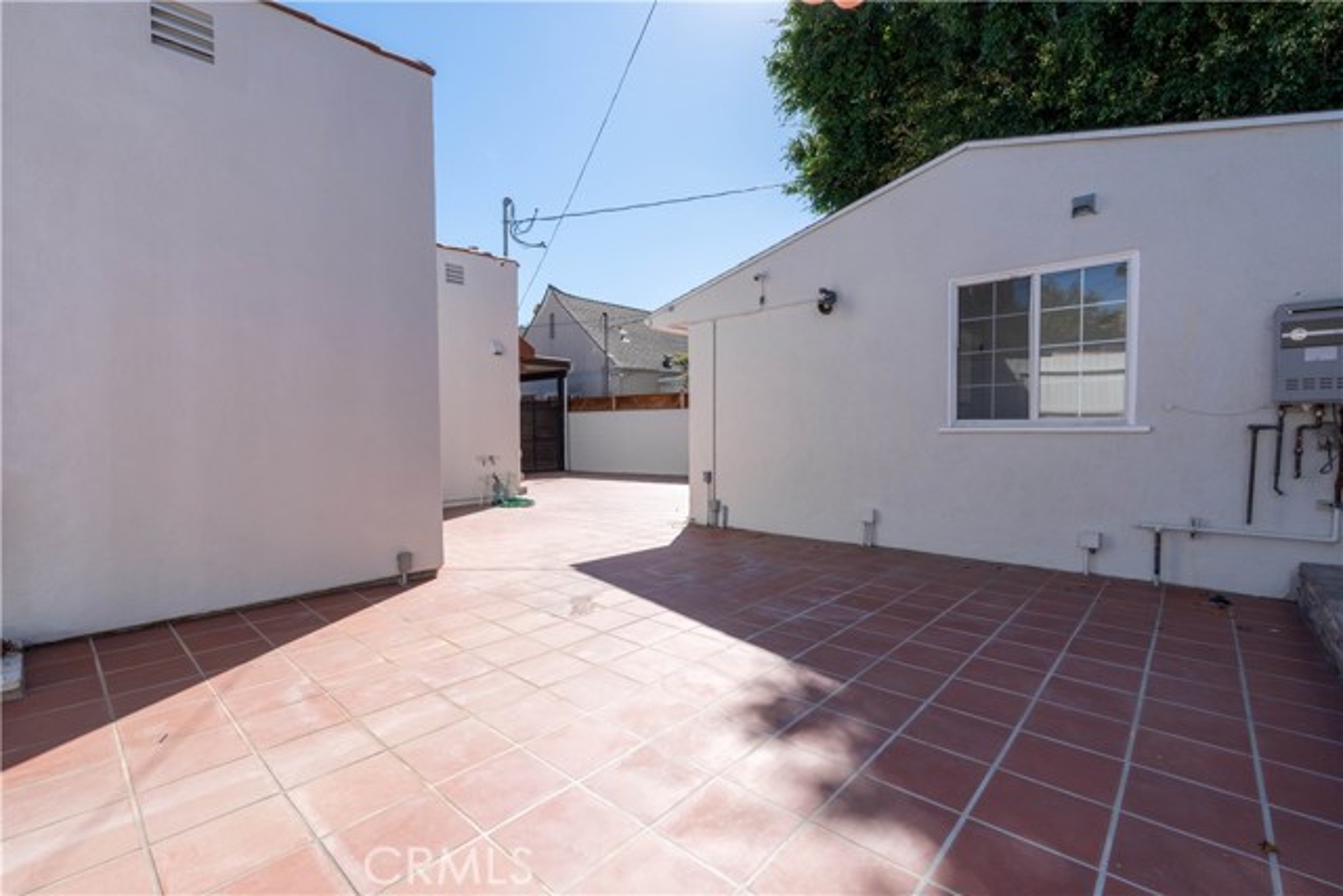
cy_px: 448
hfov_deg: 95.0
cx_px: 672
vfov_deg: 72.1
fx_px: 616
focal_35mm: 16
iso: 100
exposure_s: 1/640
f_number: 16
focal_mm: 16.5
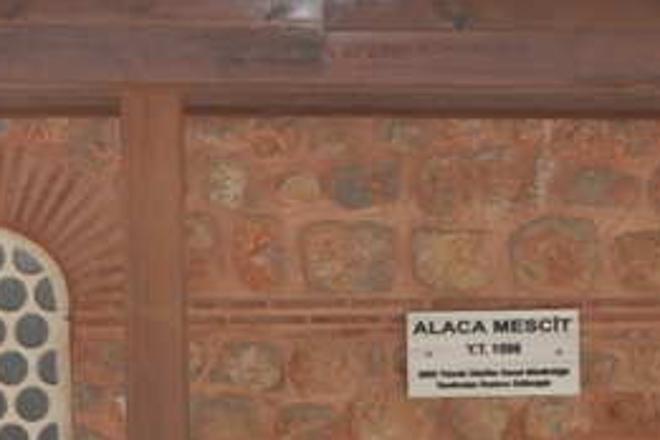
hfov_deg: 12.8
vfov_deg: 8.6
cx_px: 620
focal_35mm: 159
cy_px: 341
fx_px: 2915
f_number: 8
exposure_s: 1/200
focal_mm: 24
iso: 200
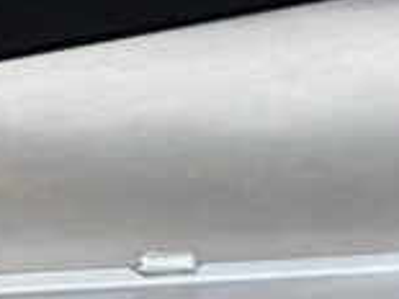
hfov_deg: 11.0
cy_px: -688
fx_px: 2062
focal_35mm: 179
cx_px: 243
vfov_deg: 7.1
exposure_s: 1/1543
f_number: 1.6
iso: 50
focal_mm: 5.96
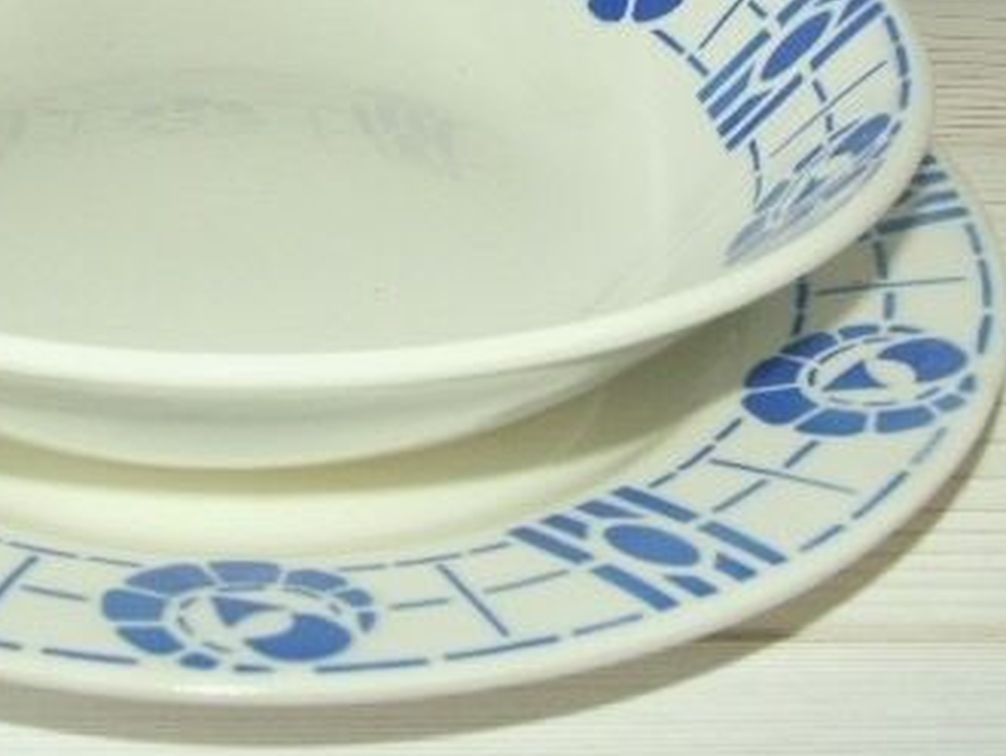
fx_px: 1861
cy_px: 85
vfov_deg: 22.4
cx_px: 253
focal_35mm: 64
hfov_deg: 29.8
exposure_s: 1/125
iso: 200
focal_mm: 8.71
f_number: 5.6
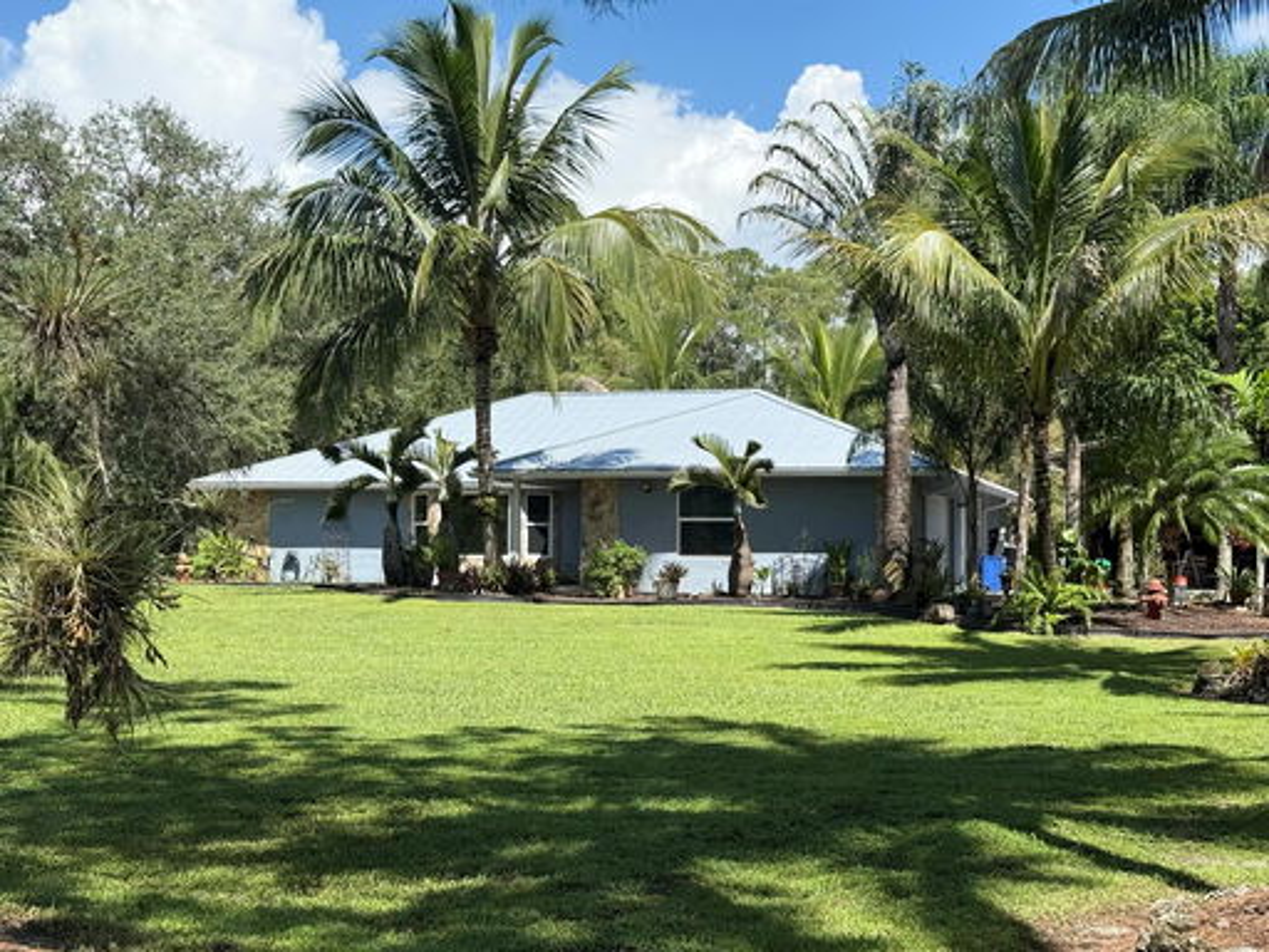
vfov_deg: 30.3
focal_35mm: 48
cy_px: 476
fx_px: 1760
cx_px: 634
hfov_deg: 39.7
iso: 64
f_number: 1.78
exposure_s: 1/3378
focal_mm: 6.76
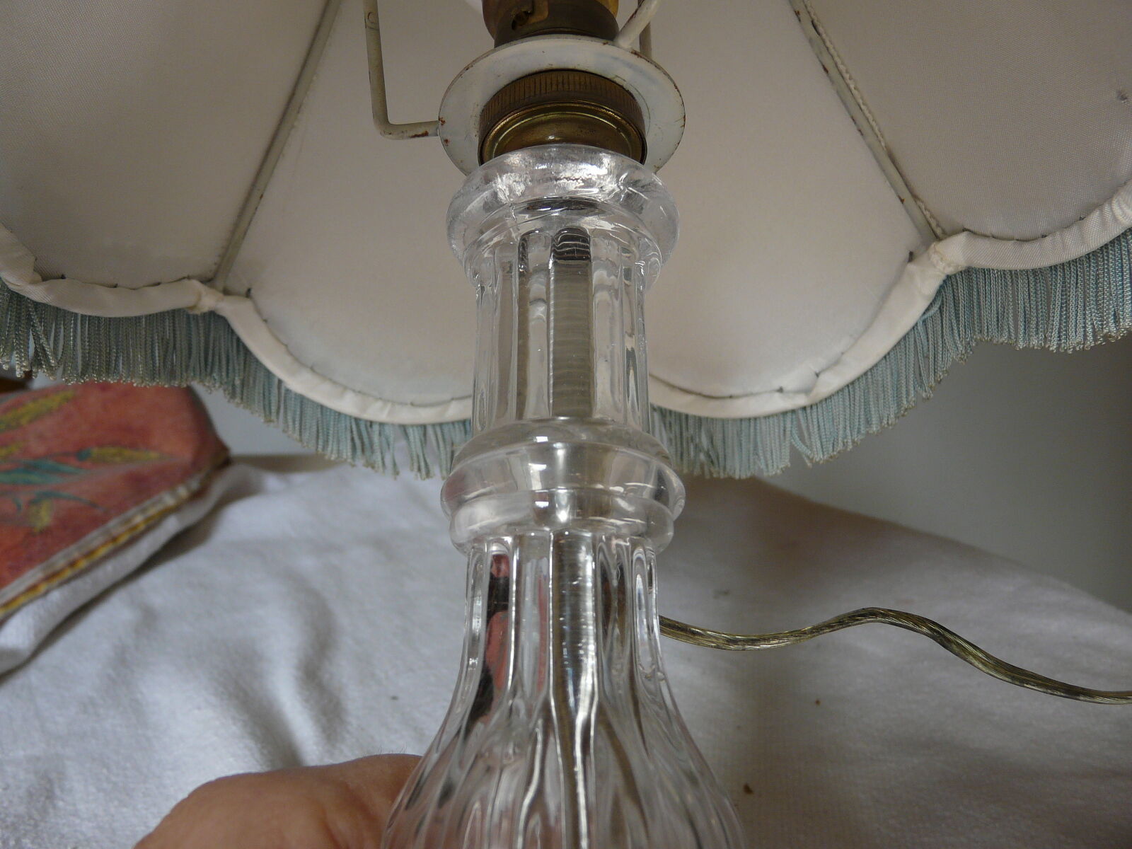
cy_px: 424
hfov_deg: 63.4
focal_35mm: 28
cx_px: 566
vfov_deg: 49.7
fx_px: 916
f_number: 2.8
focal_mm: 4.6
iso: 100
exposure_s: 1/80
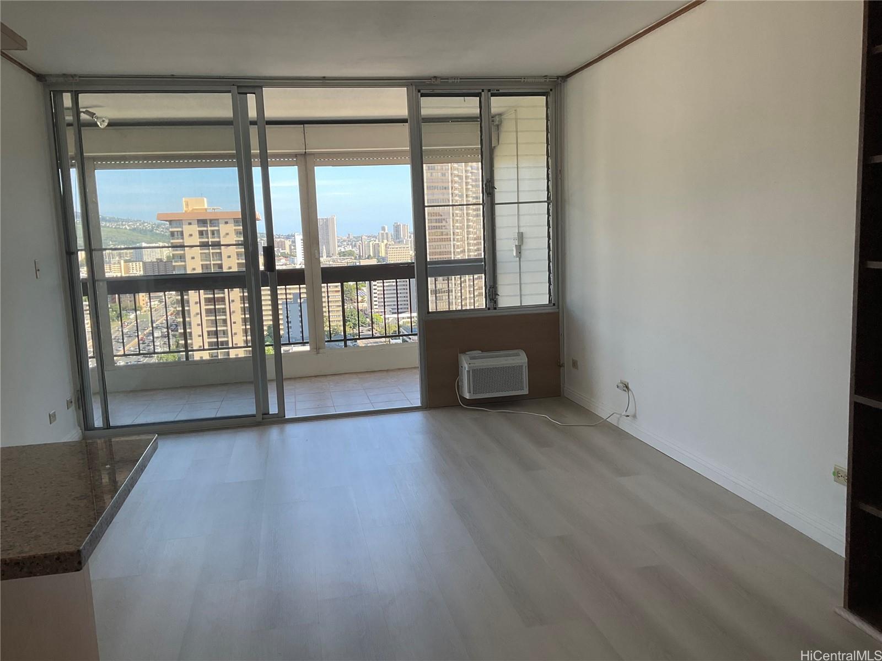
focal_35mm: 29
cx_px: 441
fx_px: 739
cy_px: 330
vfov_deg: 48.2
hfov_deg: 61.7
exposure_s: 1/222
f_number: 1.8
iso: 25
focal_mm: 3
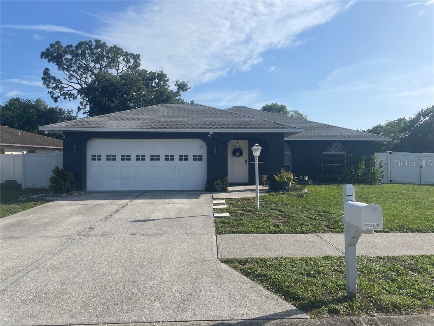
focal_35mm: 26
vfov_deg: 53.1
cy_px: 163
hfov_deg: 67.3
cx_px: 217
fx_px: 326
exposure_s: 1/4292
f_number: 1.6
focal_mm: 4.2
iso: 32
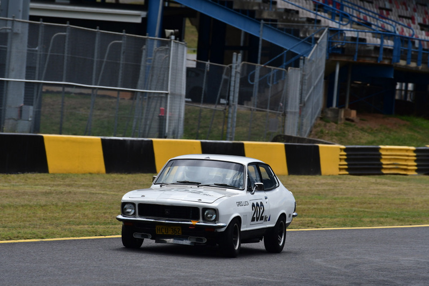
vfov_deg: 4.6
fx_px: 3576
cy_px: 143
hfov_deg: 6.9
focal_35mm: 300
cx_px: 214
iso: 400
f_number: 8
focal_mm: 200
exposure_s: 1/800
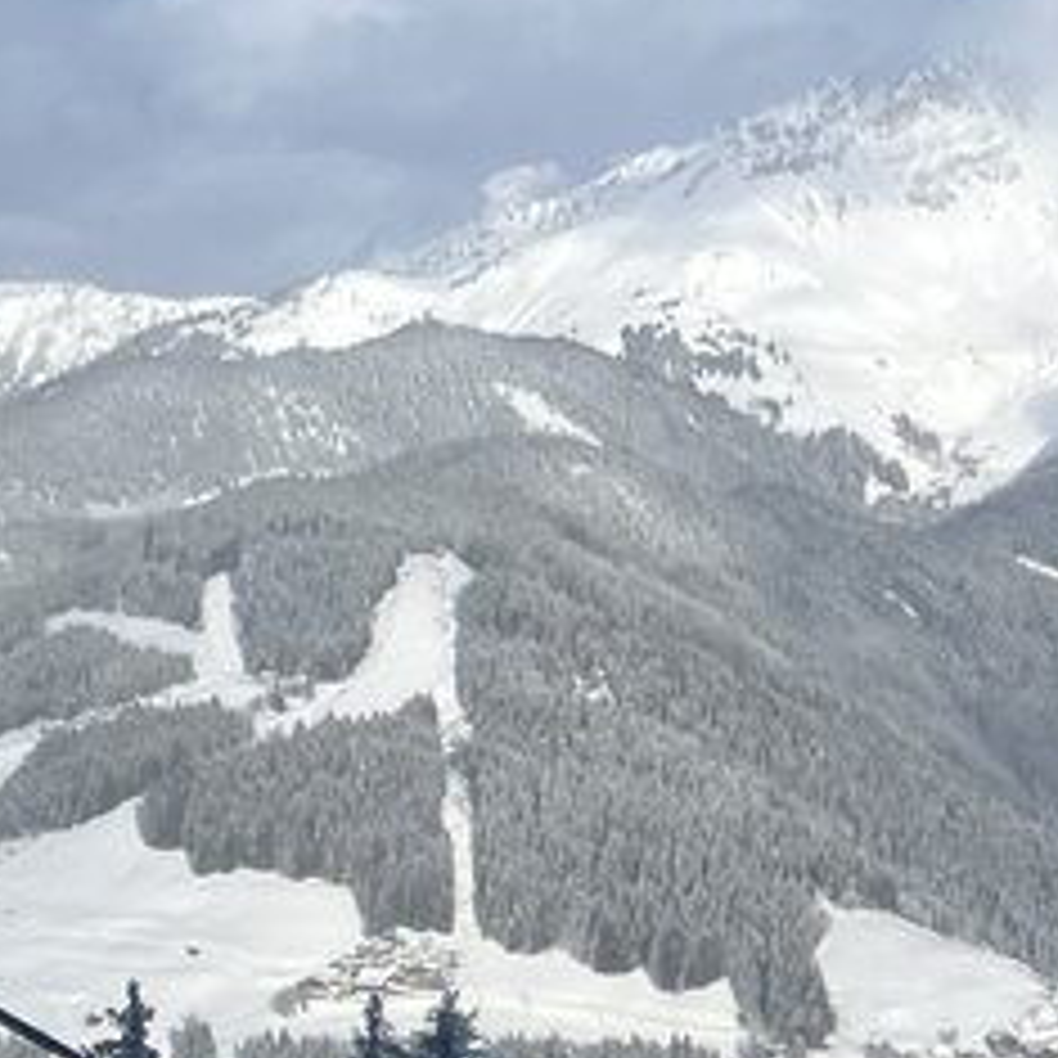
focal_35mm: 100
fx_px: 3458
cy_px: 545
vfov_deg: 17.4
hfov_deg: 17.0
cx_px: 1044
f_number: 1.6
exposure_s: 1/2101
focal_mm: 5.1
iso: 50
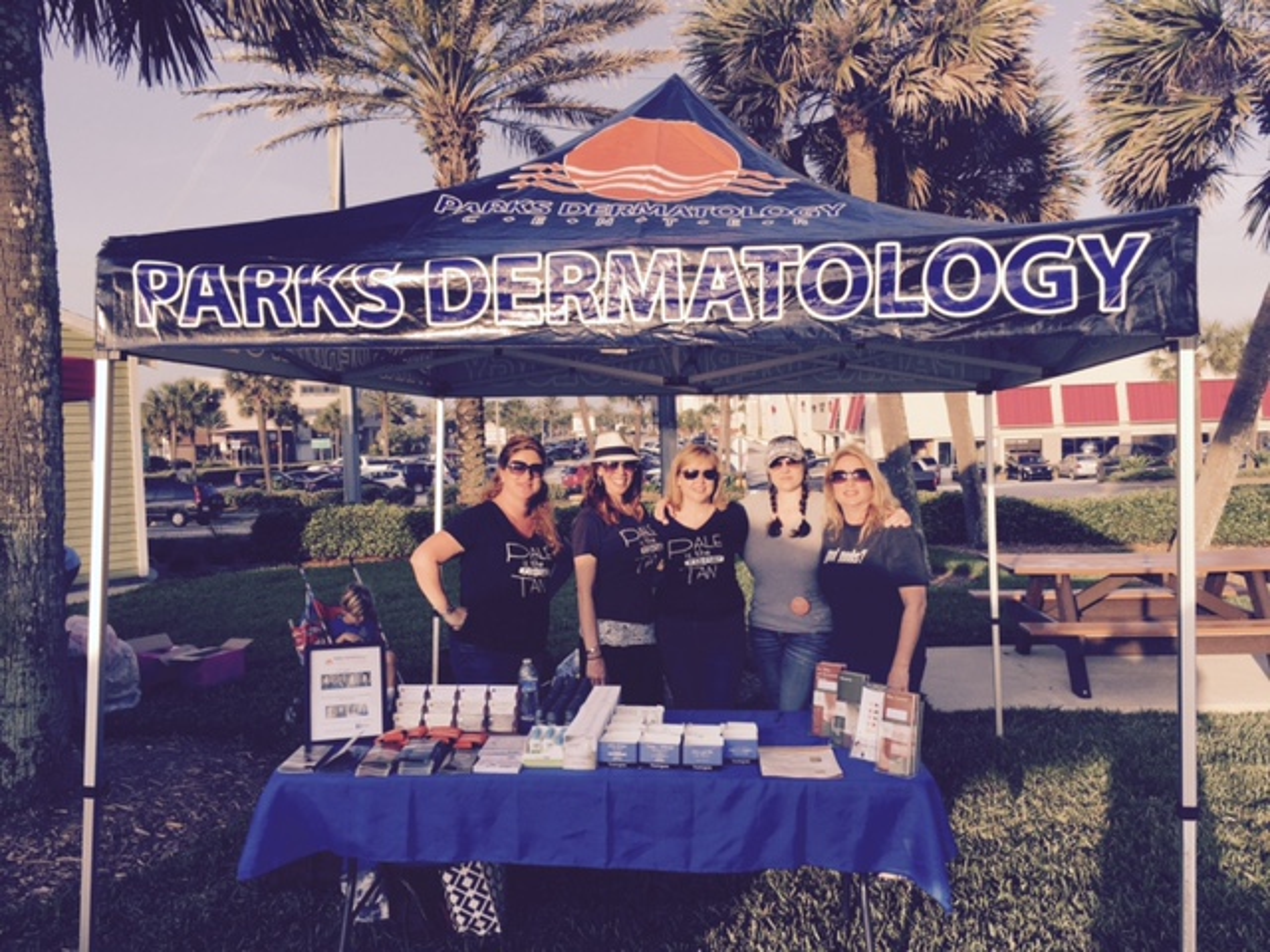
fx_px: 1064
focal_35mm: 29
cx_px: 635
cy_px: 476
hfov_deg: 61.7
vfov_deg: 48.2
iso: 32
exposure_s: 1/989
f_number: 2.2
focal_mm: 4.15
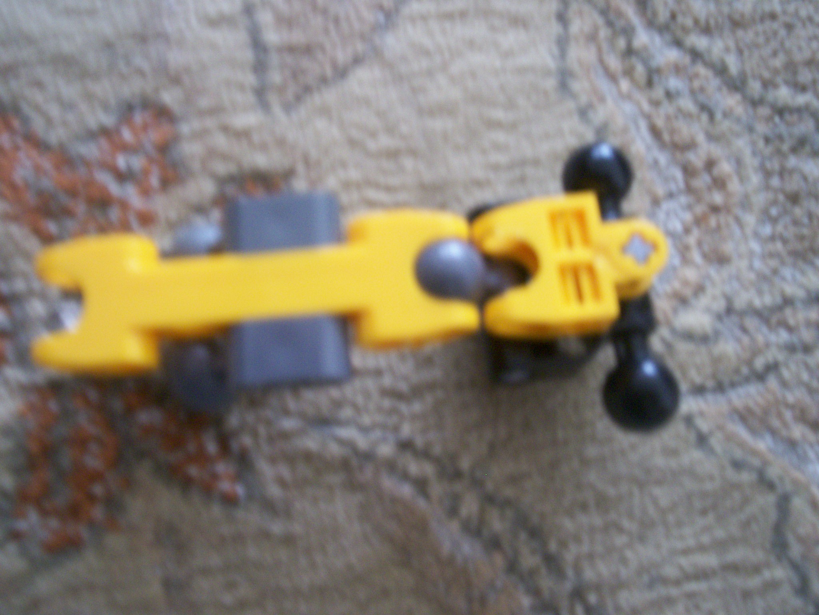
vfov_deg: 39.7
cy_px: 308
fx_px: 852
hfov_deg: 51.4
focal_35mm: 36
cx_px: 410
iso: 140
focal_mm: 5.9
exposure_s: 1/10.4
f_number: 4.5
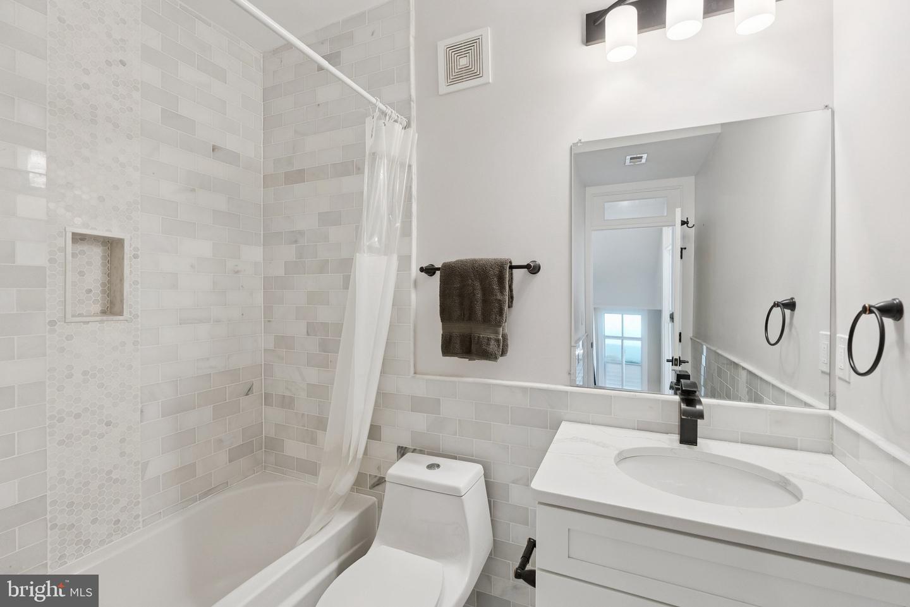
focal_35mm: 16
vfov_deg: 73.8
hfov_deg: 96.7
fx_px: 405
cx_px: 455
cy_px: 304
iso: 800
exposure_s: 1/125
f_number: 4.5
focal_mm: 16
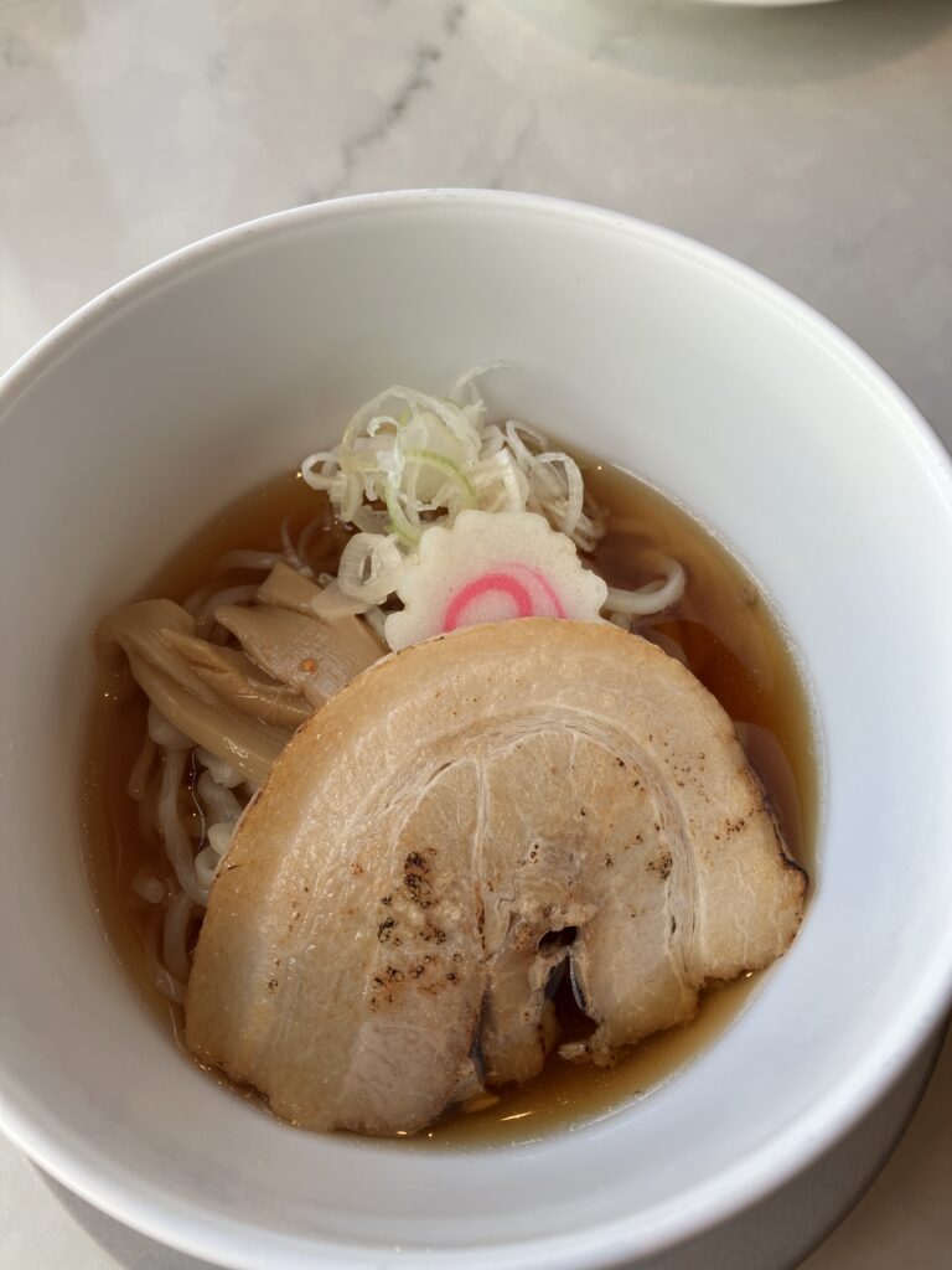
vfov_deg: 63.4
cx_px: 476
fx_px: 1027
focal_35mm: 28
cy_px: 635
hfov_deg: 49.7
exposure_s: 1/100
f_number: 1.8
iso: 20
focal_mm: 3.99
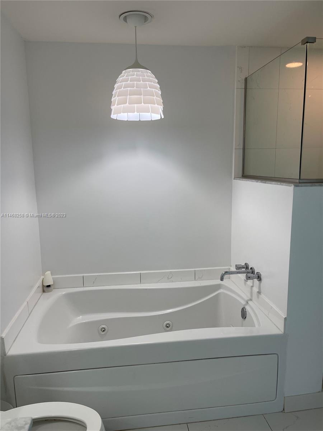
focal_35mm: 26
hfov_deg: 53.1
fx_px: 323
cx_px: 162
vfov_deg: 67.3
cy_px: 216
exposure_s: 1/120
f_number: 1.6
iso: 64
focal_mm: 5.1
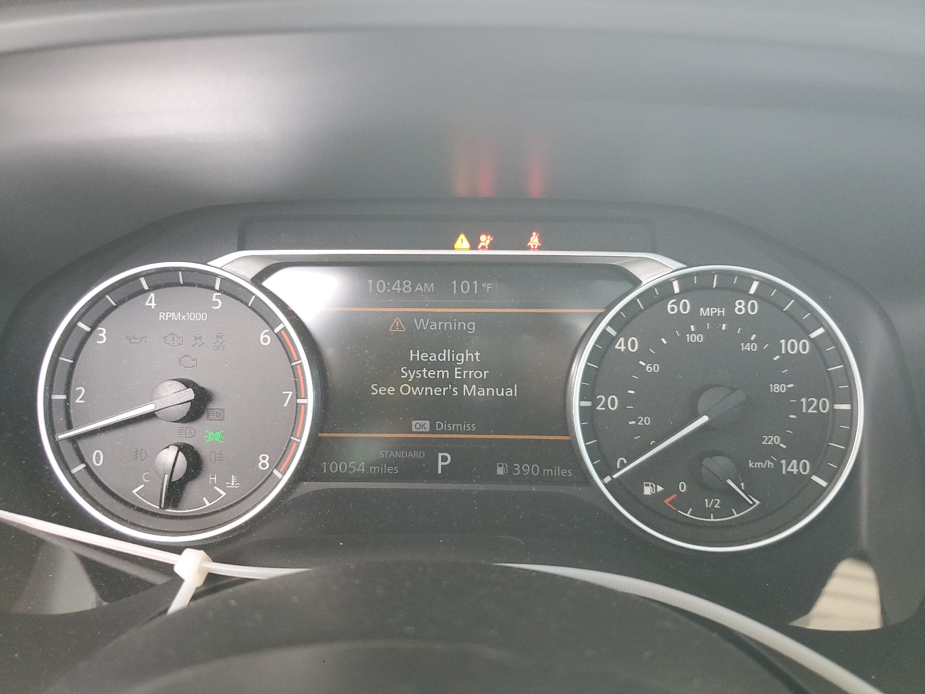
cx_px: 462
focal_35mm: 26
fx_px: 695
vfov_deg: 53.1
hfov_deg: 67.3
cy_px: 347
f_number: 1.5
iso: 156
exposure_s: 1/60.2
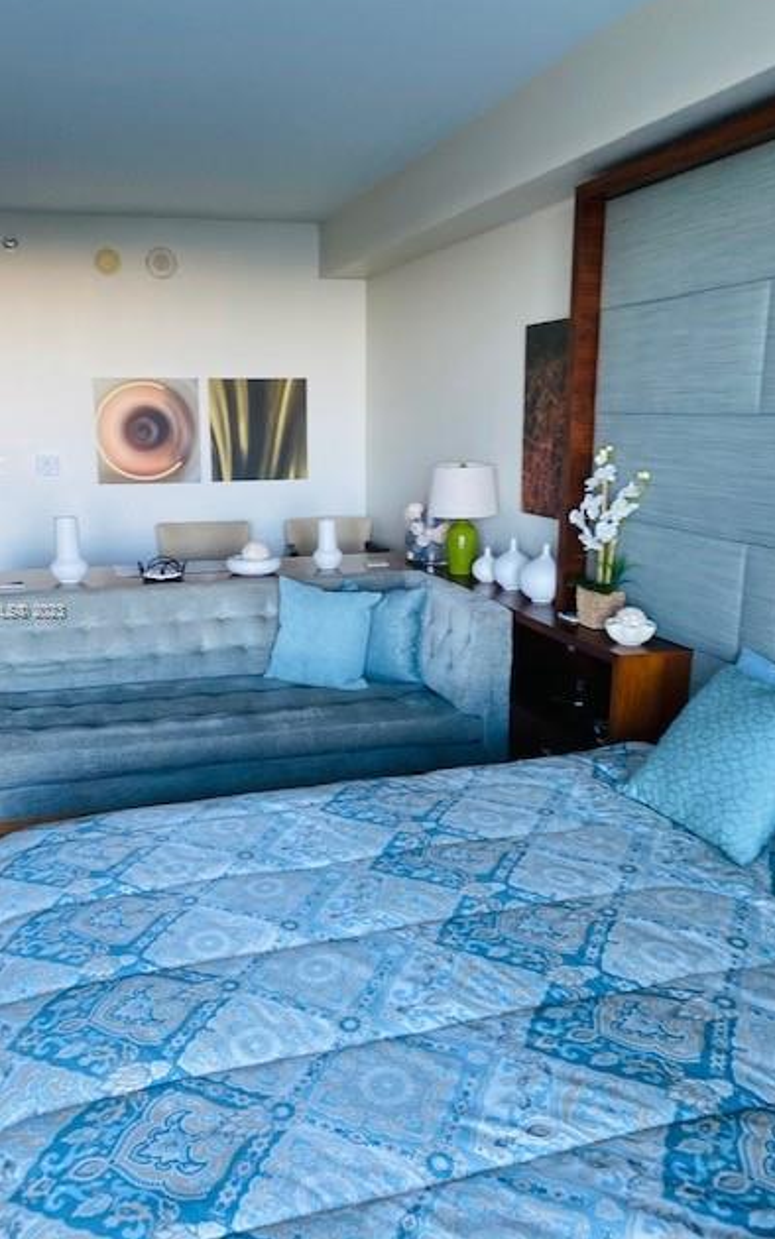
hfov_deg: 44.3
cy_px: 612
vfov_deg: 66.5
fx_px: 946
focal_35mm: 28
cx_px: 311
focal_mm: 4.25
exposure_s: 1/60
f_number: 1.8
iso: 200
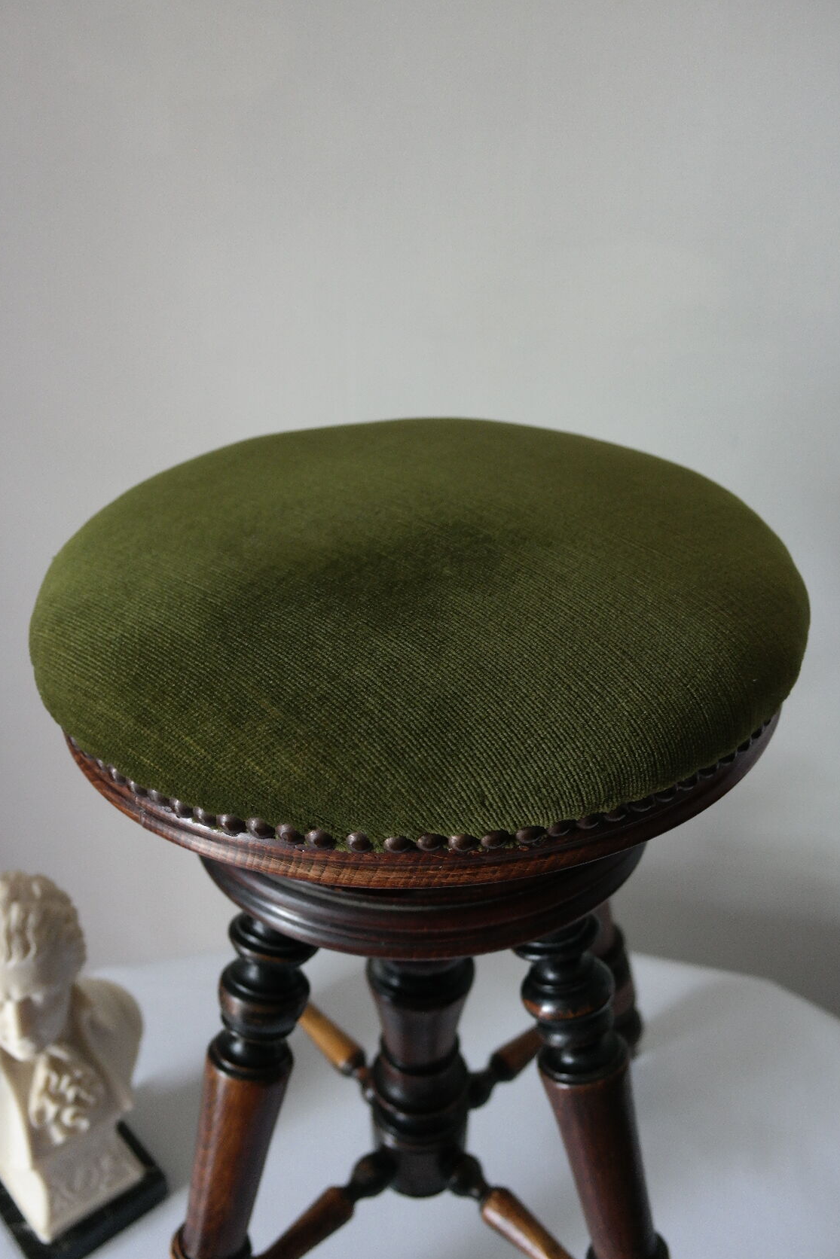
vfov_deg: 60.3
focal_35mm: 31
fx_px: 1085
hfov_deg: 42.3
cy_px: 643
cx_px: 416
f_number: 3.5
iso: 800
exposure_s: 1/40
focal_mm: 20
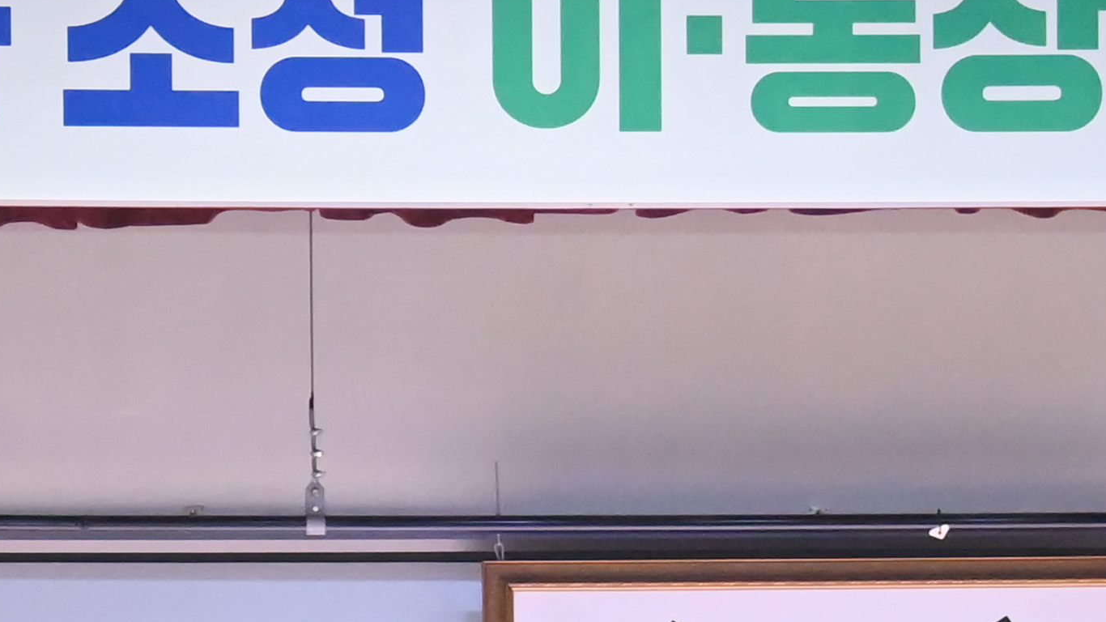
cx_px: 405
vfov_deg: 5.7
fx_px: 6011
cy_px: 1363
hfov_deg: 10.5
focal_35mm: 205
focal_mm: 48
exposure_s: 1/200
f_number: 6.3
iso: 8000
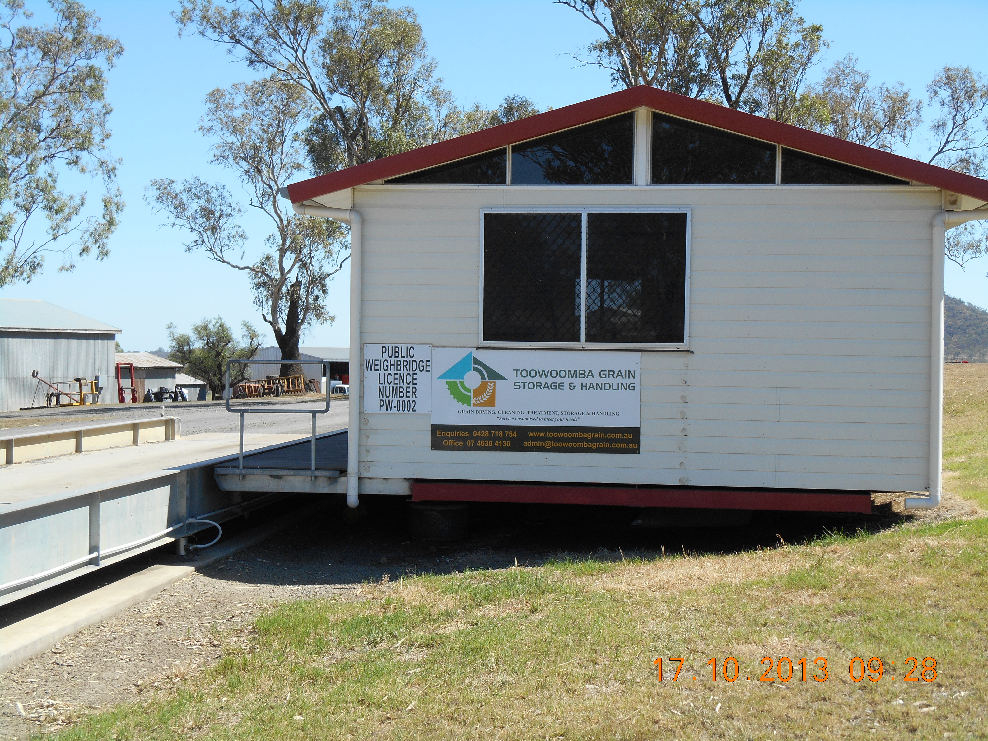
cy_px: 370
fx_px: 1513
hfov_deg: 36.2
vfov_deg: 27.5
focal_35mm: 53
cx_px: 494
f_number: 4.2
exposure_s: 1/500
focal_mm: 9.5
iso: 80
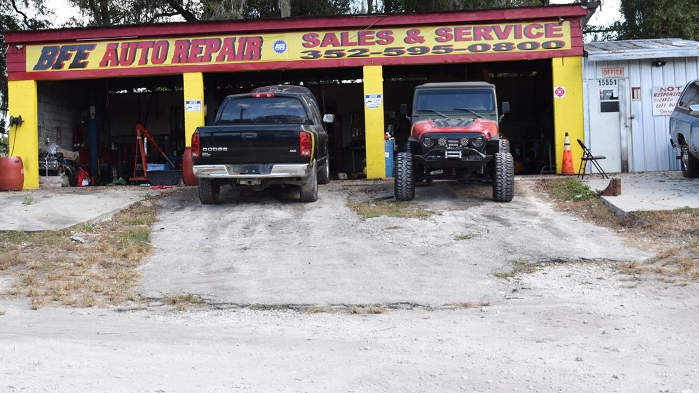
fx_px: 1038
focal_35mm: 56
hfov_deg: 36.9
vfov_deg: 21.4
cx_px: 247
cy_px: 147
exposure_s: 1/250
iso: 200
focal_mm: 26
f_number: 6.3
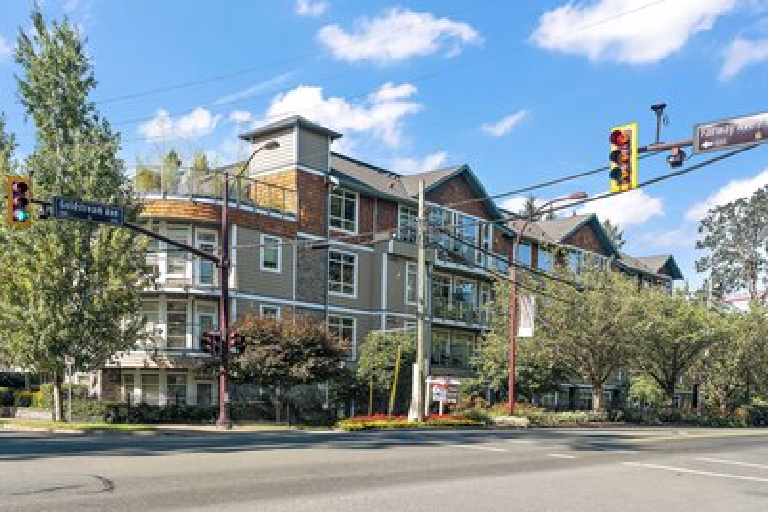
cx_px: 361
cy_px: 263
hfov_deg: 50.7
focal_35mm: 38
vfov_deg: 35.0
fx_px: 810
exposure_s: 1/250
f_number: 6.3
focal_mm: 35
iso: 400
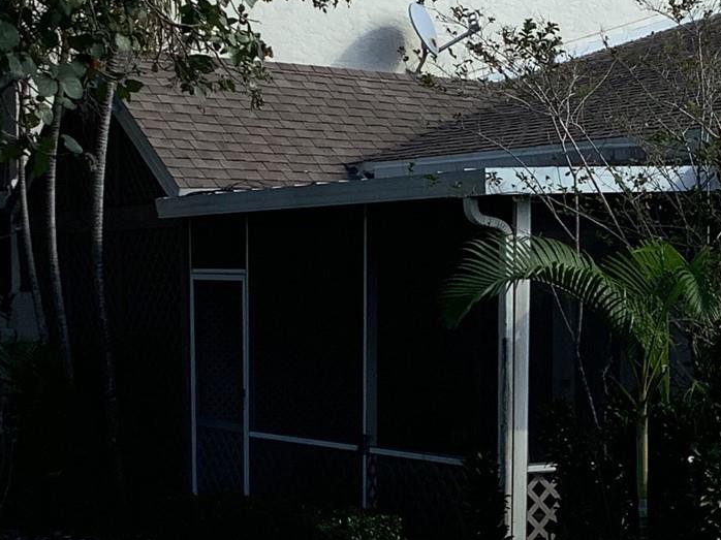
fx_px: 1895
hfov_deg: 21.1
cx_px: 645
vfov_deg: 16.2
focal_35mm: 91
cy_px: 377
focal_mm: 3.3
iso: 25
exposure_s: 1/947
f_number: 2.4
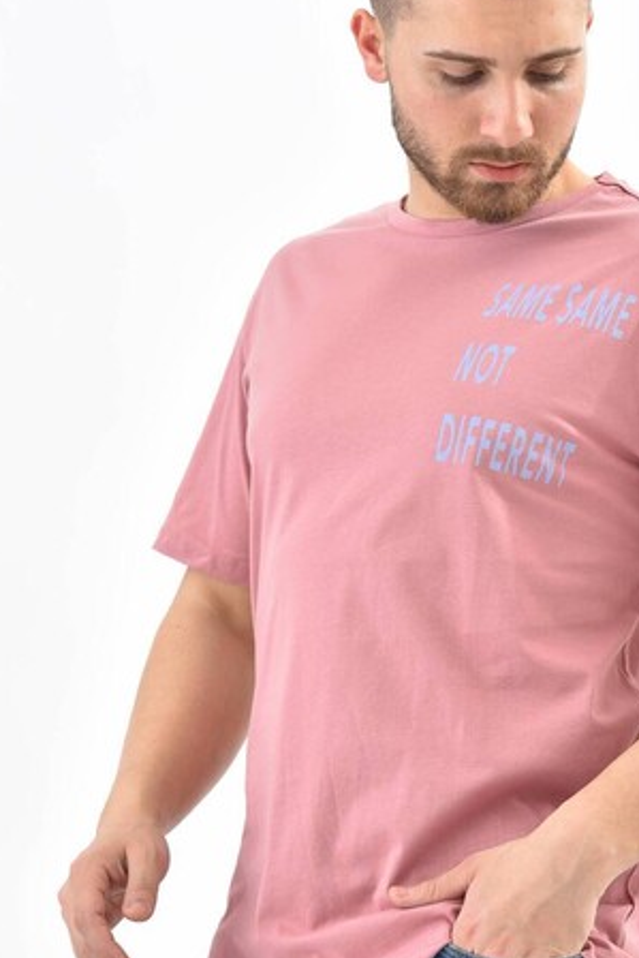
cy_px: 567
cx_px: 502
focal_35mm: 194
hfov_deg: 7.1
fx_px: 5161
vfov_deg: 10.6
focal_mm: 116
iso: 100
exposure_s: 1/160
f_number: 7.1
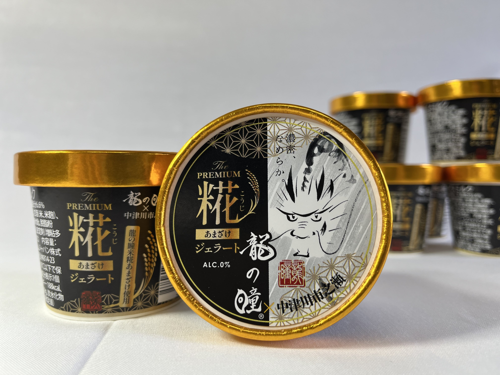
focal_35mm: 26
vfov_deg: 53.1
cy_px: 188
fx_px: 376
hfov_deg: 67.3
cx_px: 250
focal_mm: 5.1
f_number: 1.6
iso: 32
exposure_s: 1/143
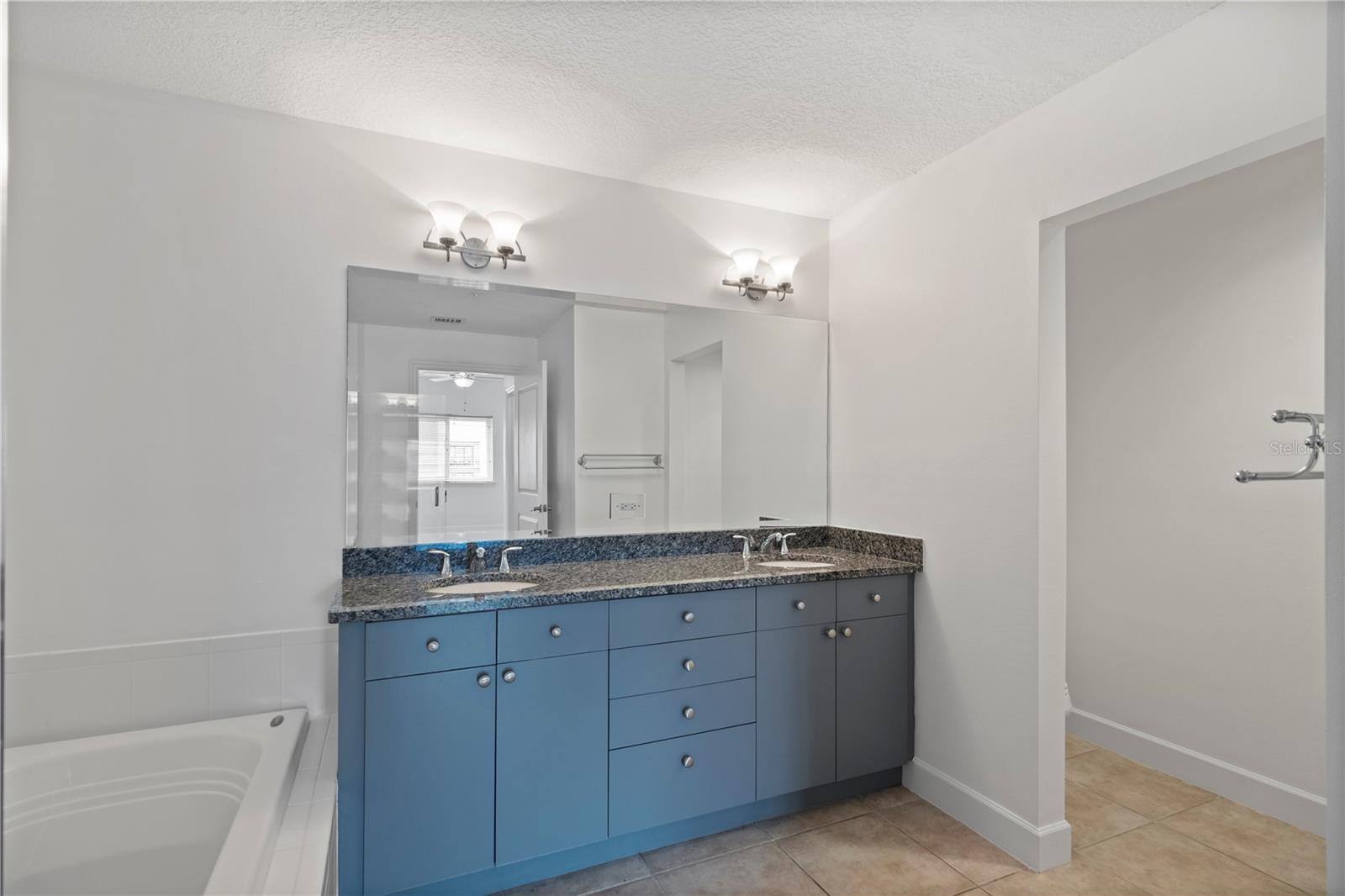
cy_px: 448
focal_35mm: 17
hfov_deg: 93.3
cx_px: 672
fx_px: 635
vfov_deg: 70.4
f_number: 7.1
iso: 320
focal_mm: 11
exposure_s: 1/3
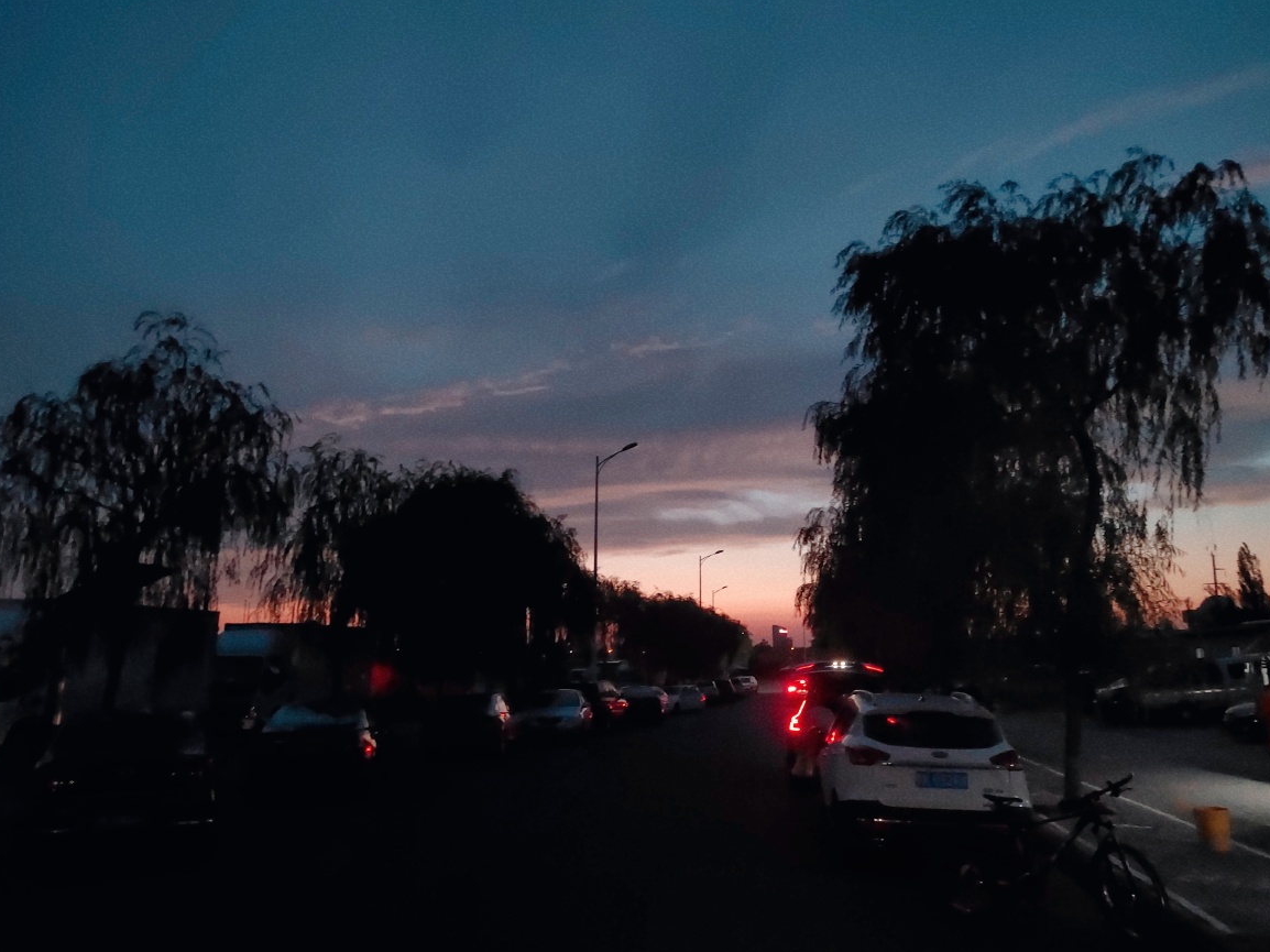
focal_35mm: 26
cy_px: 483
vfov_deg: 53.0
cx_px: 632
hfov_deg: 67.3
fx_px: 954
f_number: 1.8
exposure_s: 1/59.2
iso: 400
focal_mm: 4.71
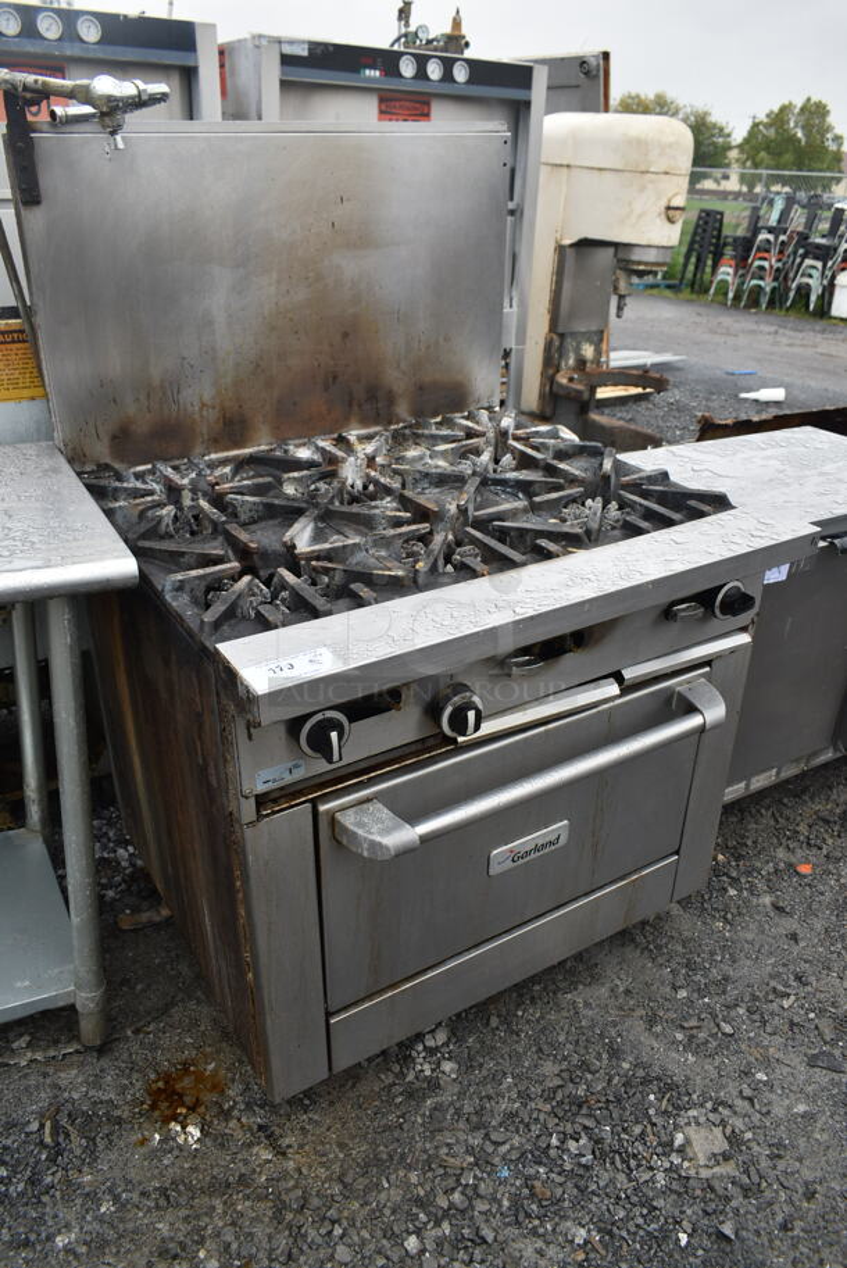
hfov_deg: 48.0
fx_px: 951
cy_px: 634
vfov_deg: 67.3
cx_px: 424
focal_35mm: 27
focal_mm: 18
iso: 100
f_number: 5
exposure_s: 1/100
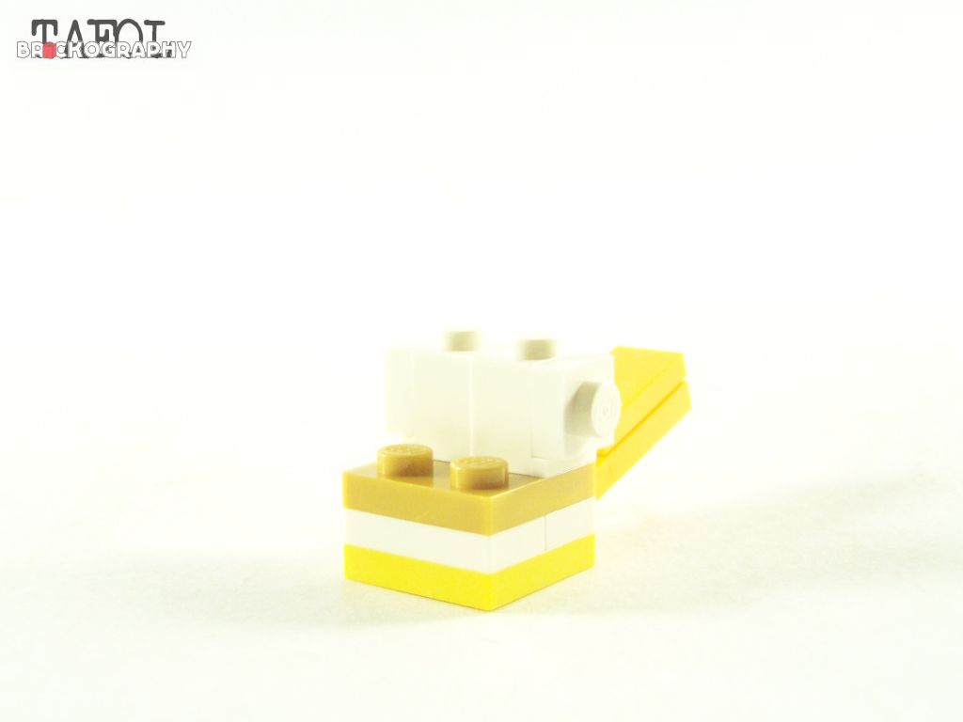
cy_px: 361
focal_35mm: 67
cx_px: 482
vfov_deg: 21.9
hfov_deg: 29.0
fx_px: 1864
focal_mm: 11.1
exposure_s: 1/60
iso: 400
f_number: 3.2
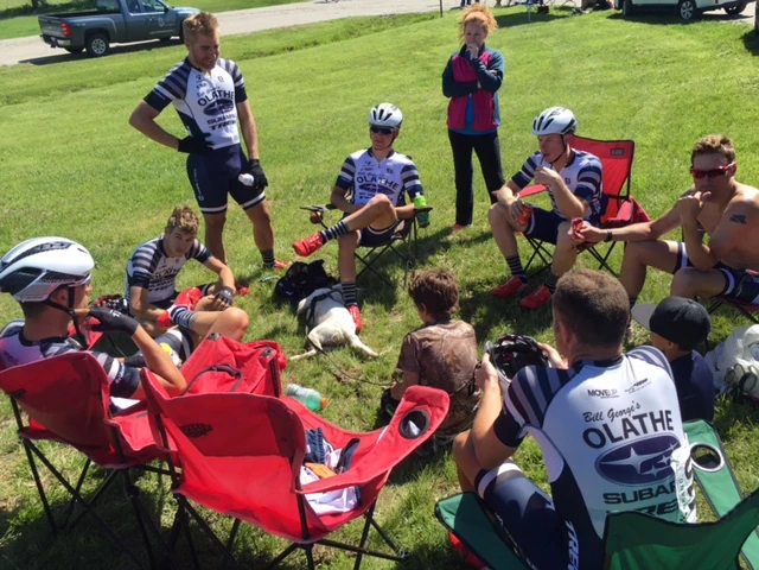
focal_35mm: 29
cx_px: 380
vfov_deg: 48.2
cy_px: 285
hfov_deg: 61.7
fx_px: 636
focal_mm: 4.15
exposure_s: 1/1199
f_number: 2.2
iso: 32
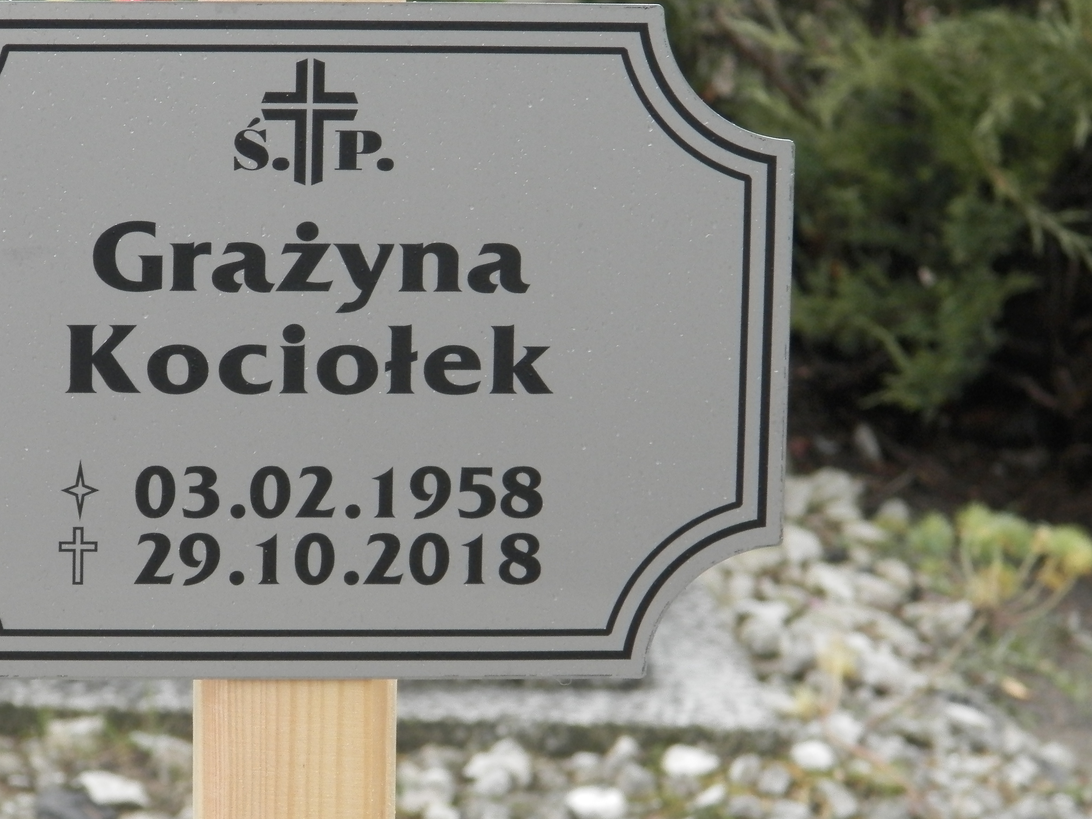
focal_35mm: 226
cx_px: 348
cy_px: 459
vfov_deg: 6.6
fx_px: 7129
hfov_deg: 8.8
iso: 200
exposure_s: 1/80
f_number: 4.9
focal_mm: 27.4
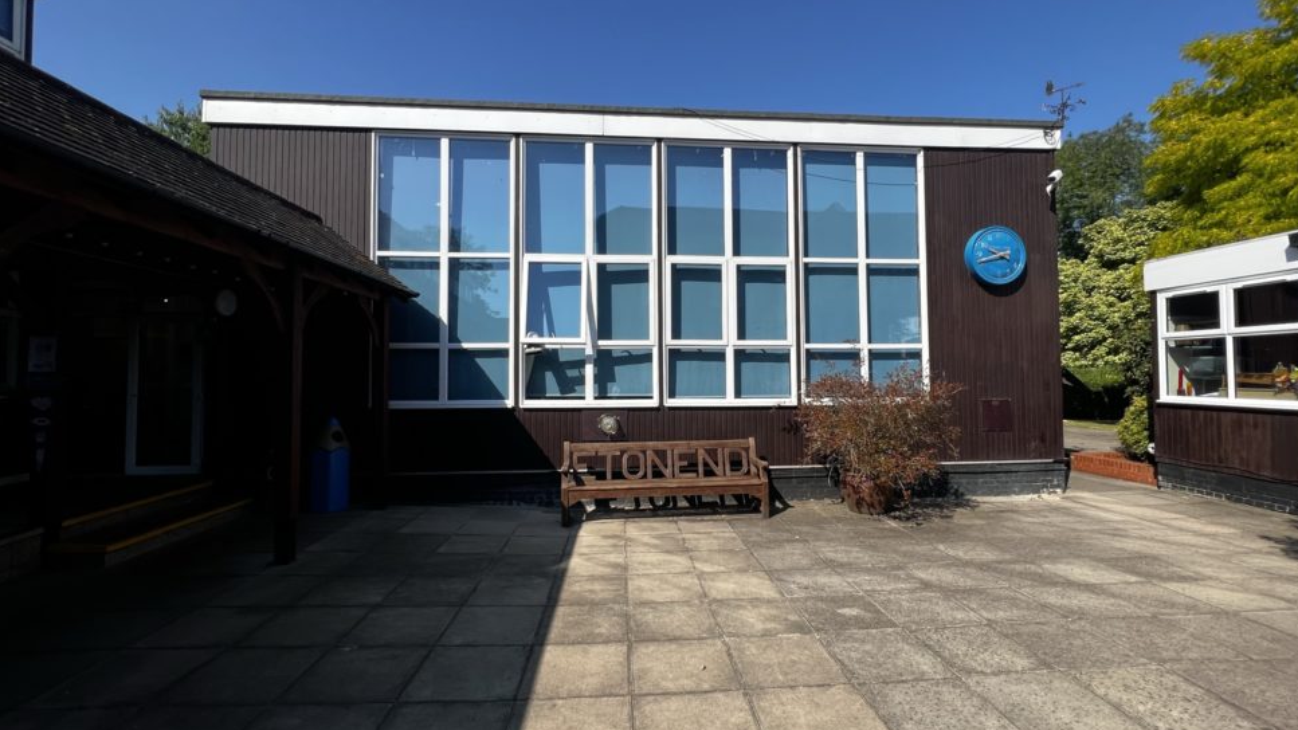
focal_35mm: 15
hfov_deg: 103.0
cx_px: 663
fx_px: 516
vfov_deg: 70.5
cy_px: 361
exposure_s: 1/1698
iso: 32
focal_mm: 1.57
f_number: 1.8
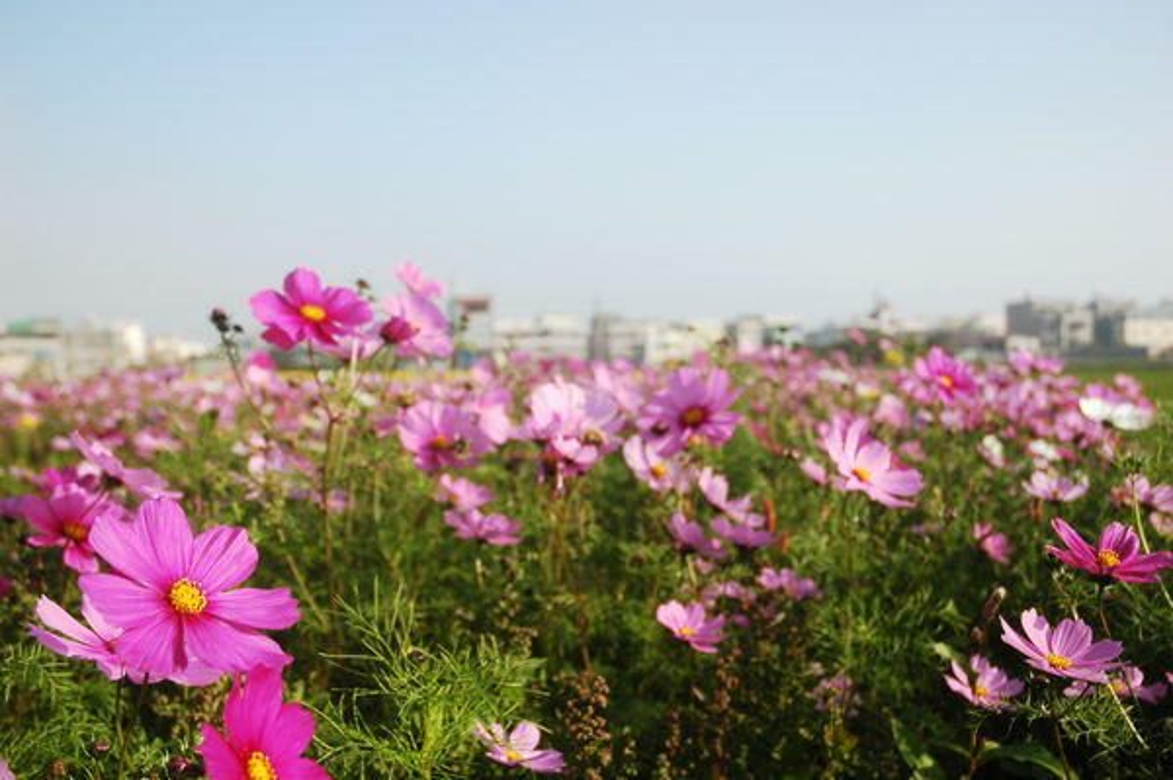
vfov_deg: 36.8
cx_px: 586
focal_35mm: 36
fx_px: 1172
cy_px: 390
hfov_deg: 53.2
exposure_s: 1/800
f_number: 4.5
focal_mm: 24
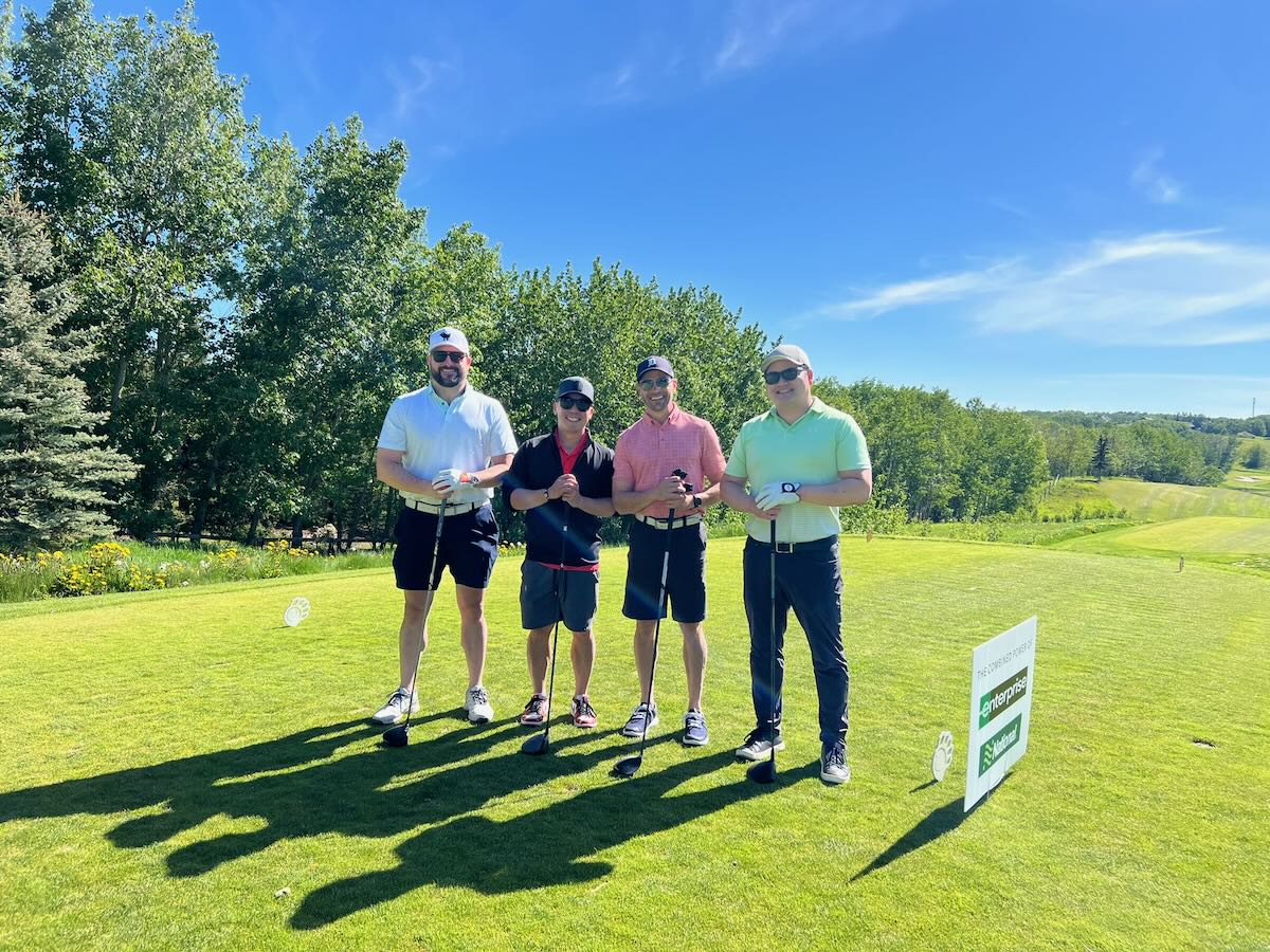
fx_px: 954
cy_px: 476
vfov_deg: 53.1
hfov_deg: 67.3
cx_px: 635
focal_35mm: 26
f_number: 1.5
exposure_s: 1/3356
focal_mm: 5.7
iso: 50
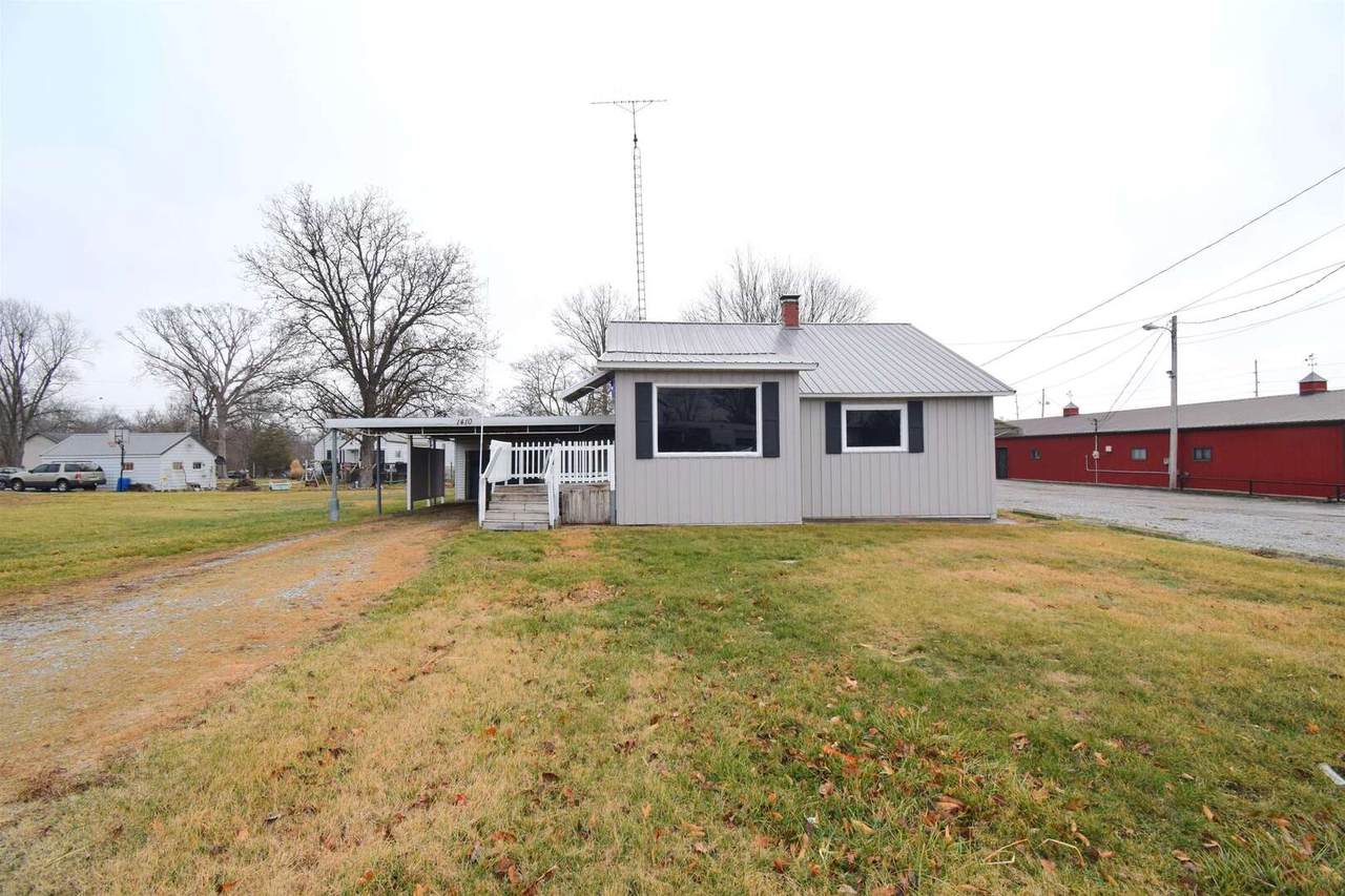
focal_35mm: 15
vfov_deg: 77.3
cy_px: 448
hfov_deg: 100.4
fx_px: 560
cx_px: 672
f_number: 8
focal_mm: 10
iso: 200
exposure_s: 1/250
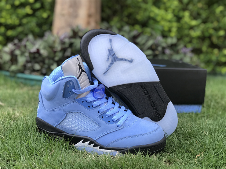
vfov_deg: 25.7
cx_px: 113
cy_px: 84
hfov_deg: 33.8
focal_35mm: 57
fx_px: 372
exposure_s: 1/100
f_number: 2.8
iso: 32
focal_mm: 6.6
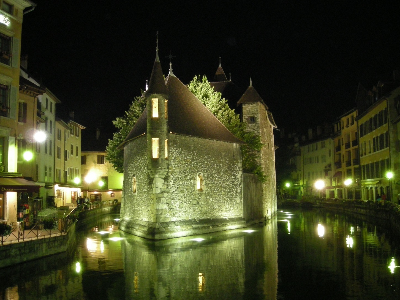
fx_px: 428
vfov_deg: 38.7
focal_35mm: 37
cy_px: 154
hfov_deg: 50.1
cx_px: 194
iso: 400
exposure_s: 1/7
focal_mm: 5.7
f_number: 2.8
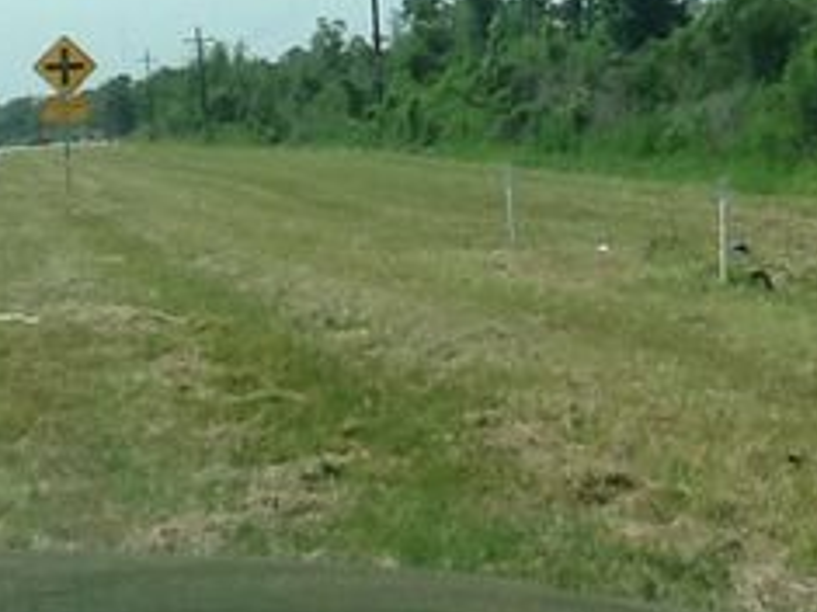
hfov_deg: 27.8
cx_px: 685
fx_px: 1604
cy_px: -16
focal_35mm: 68
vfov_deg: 20.8
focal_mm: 2.03
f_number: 2.4
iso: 80
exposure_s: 1/1215
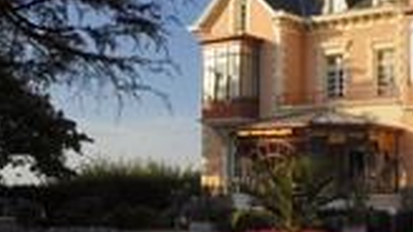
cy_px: 207
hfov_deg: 29.1
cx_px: 399
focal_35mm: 68
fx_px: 748
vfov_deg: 17.4
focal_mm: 17
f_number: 11
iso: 100
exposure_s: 1/125
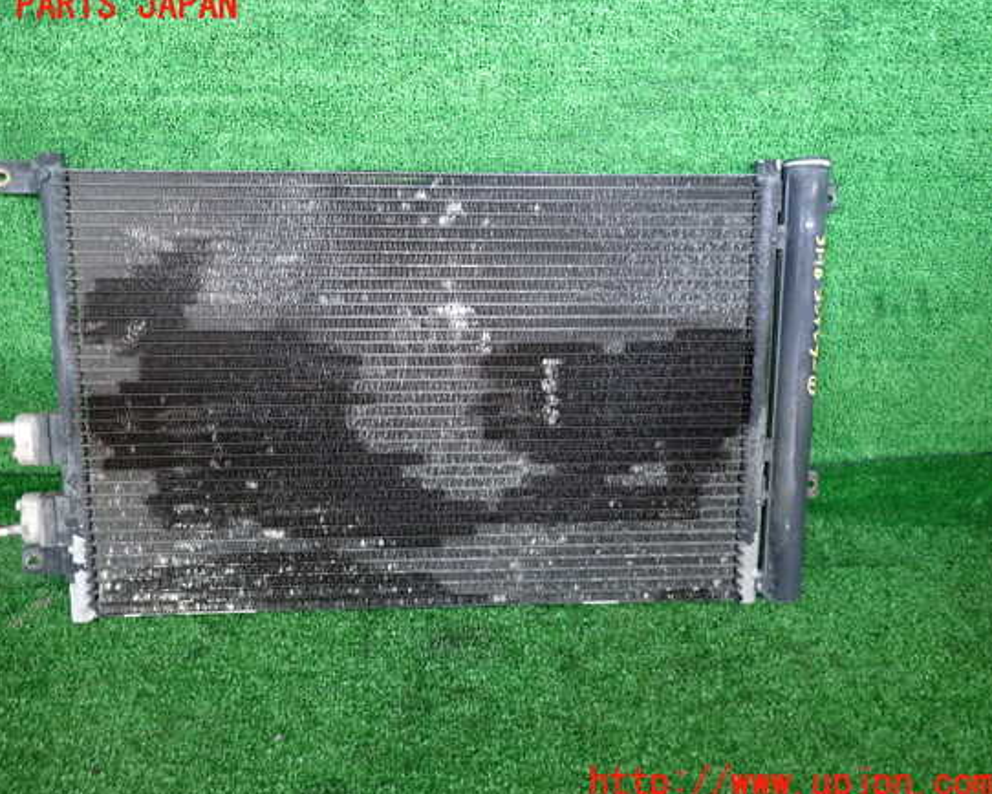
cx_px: 454
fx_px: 793
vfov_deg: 53.2
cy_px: 395
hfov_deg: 63.9
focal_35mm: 27
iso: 320
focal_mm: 4.5
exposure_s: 1/30
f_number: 2
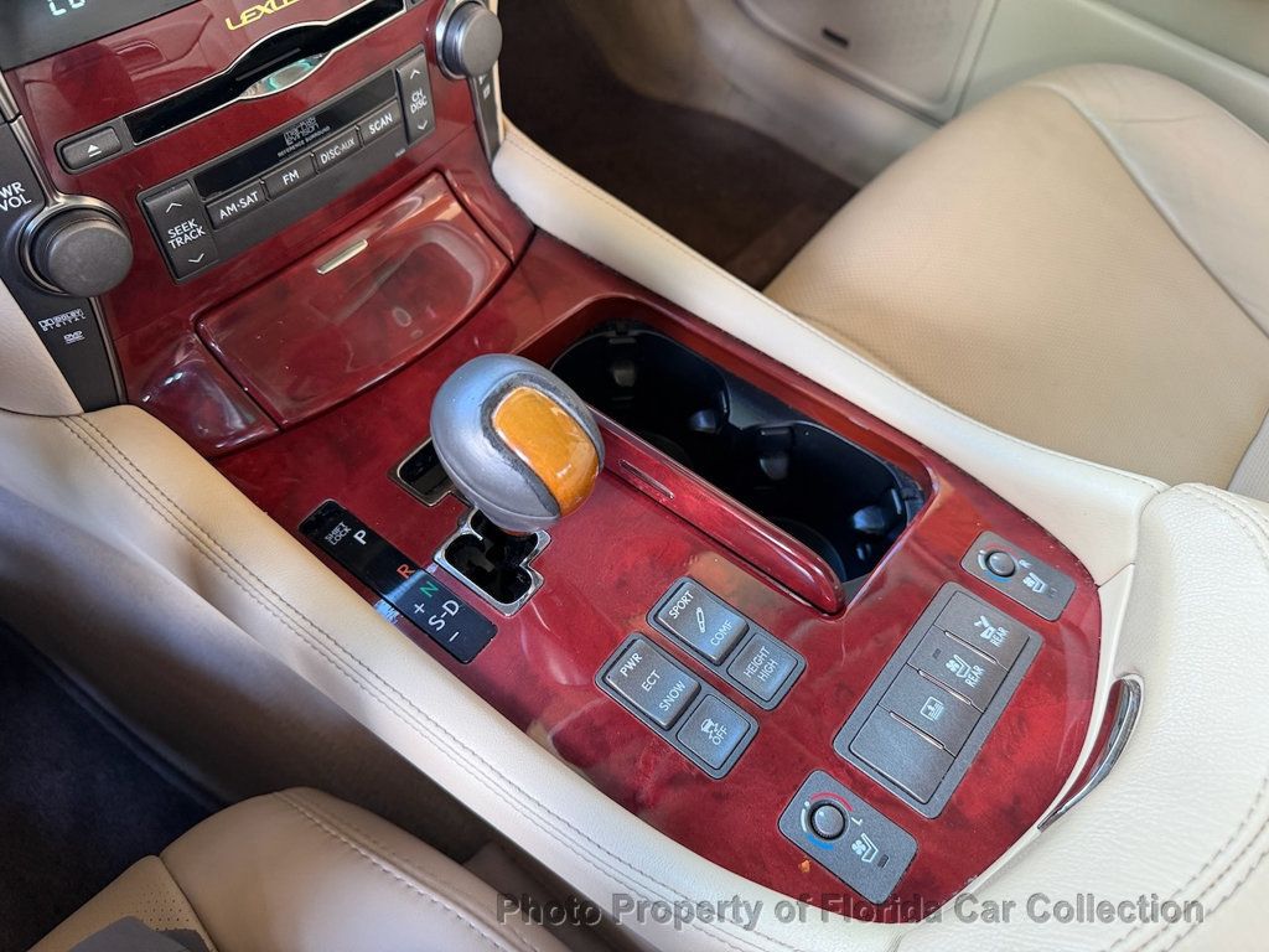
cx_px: 634
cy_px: 476
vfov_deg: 56.8
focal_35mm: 24
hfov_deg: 71.6
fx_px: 880
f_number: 1.78
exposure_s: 1/60
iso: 250
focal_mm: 6.76
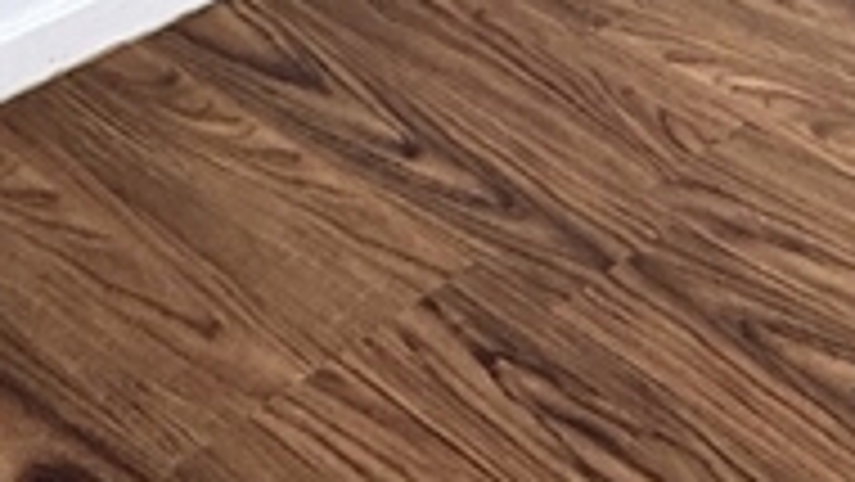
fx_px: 1860
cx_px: 1346
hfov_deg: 21.1
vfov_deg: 9.8
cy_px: -1090
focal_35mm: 82
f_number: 2.2
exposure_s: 1/122
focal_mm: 2.22
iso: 40
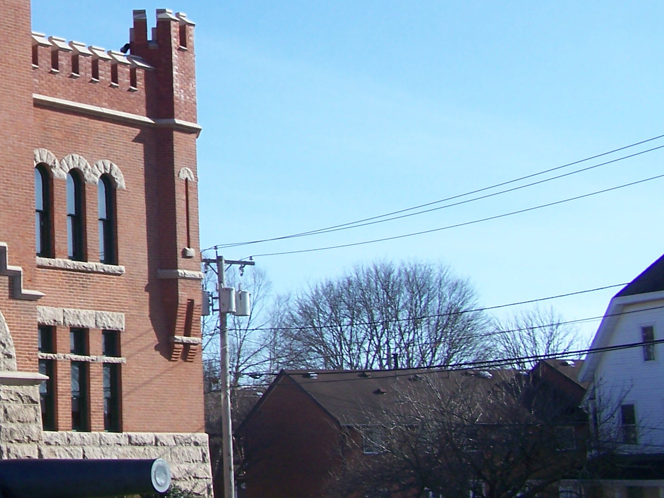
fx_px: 1554
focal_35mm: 81
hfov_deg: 22.9
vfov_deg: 18.2
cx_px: -42
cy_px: 165
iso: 64
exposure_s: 1/320
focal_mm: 6.3
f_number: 4
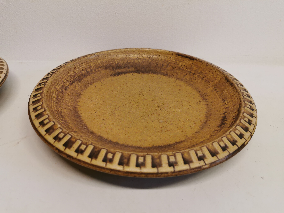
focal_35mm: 27
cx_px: 142
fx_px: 222
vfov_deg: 51.4
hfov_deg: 65.3
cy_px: 106
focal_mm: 5.56
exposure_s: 1/120
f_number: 1.6
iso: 100
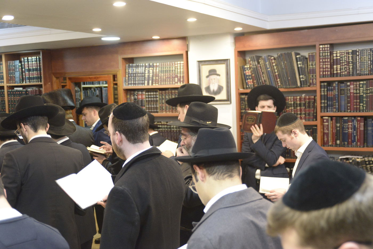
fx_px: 497
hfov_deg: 41.1
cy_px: 124
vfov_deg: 28.1
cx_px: 186
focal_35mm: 48
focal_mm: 48
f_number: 4
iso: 5000
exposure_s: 1/200
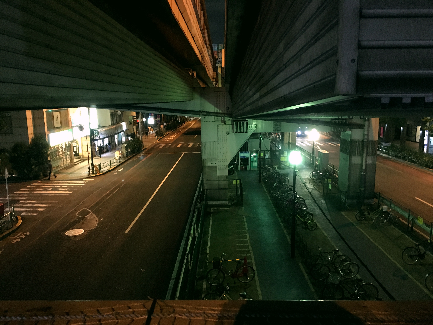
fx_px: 363
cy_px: 162
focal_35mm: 29
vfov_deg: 48.2
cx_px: 216
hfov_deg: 61.7
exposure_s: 1/15
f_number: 2.2
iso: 500
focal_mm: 4.15
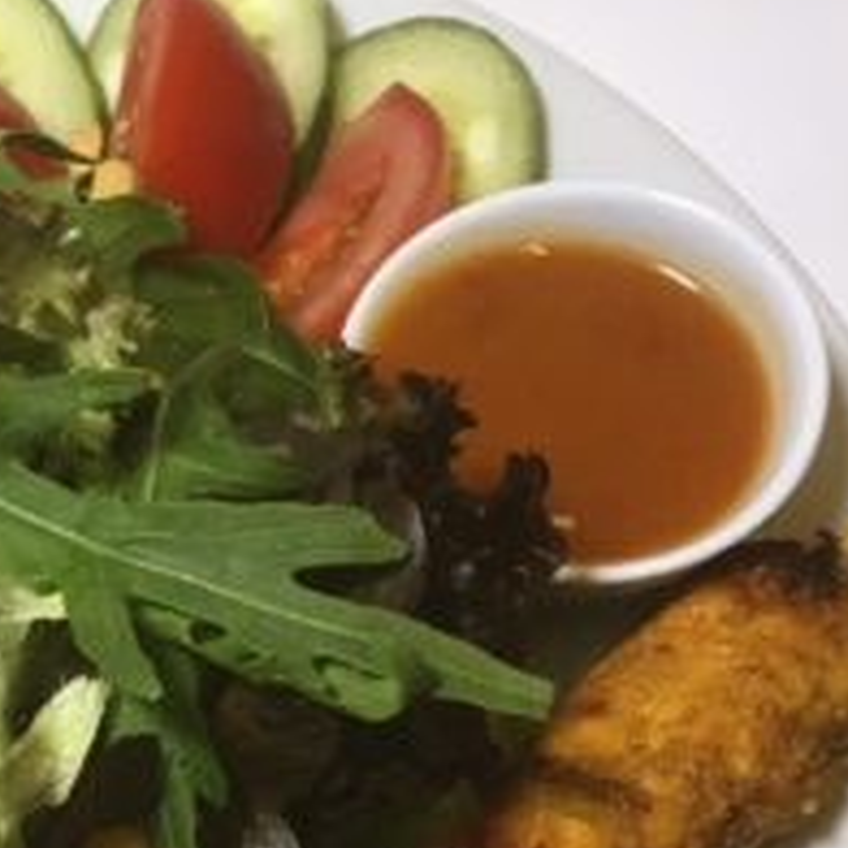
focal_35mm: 68
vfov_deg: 24.5
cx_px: -52
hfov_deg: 23.9
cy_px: 792
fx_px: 1885
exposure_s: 1/33
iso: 40
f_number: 2.2
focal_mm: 4.15
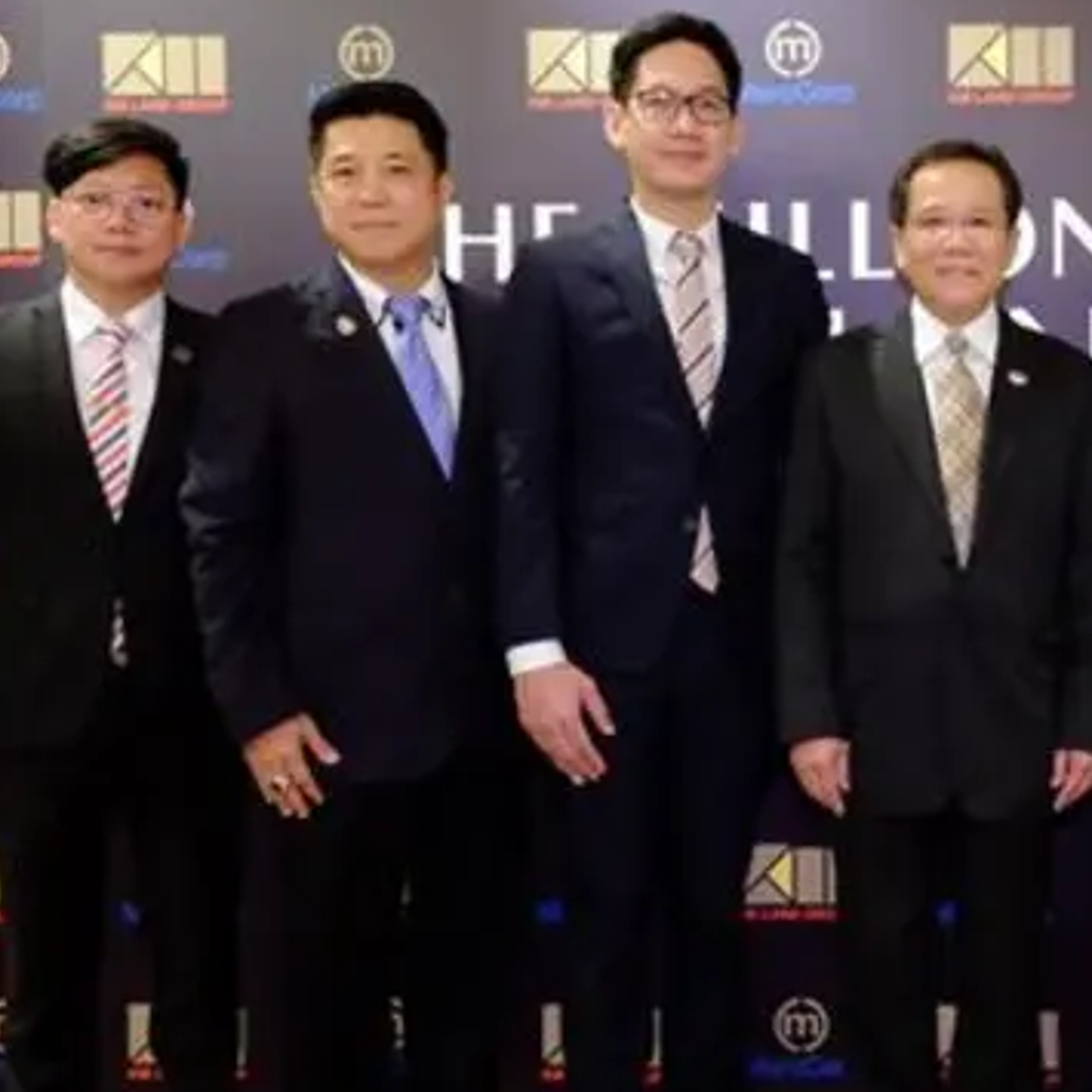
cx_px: 966
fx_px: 1535
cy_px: 551
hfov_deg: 36.9
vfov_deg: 39.2
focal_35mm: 43
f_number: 4
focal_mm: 15.1
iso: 3200
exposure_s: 1/50
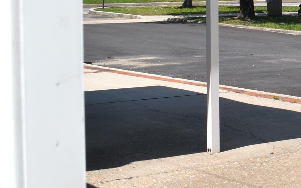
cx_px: 441
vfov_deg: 11.8
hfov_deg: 17.1
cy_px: 41
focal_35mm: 111
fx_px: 911
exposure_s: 1/200
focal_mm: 22
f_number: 13
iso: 100
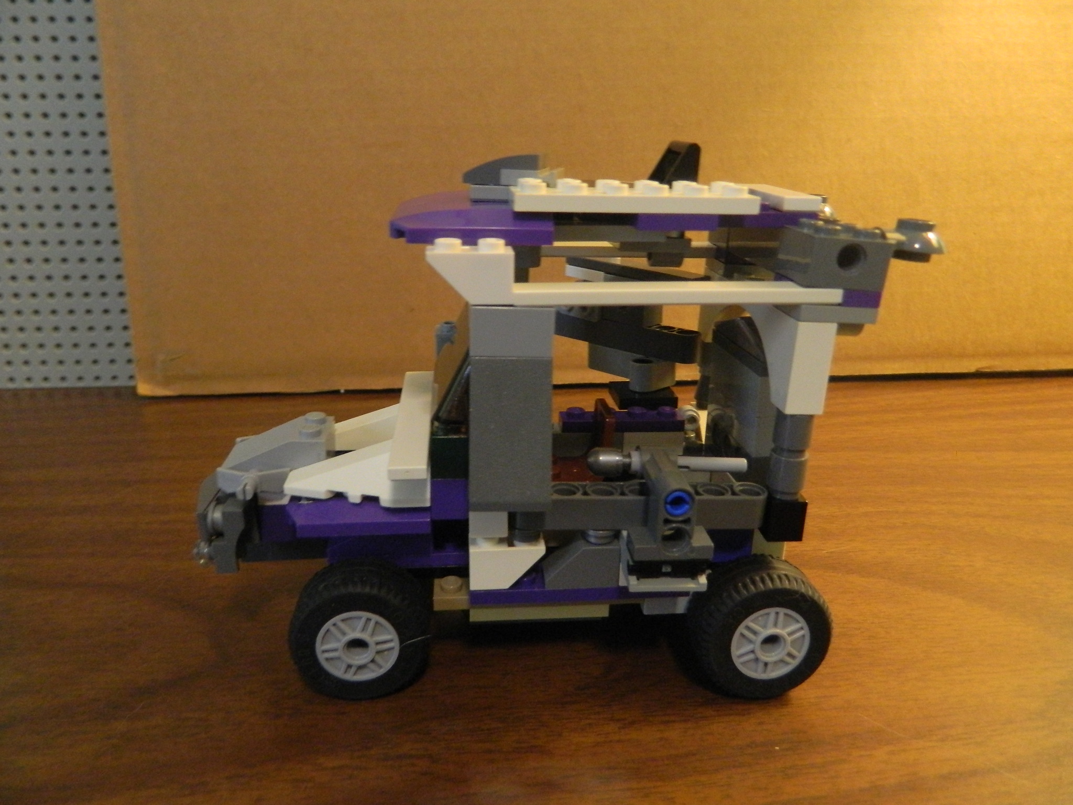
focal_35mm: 25
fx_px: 775
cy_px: 402
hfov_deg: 69.4
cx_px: 536
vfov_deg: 54.9
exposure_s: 1/25
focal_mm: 4.5
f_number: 3.1
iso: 400
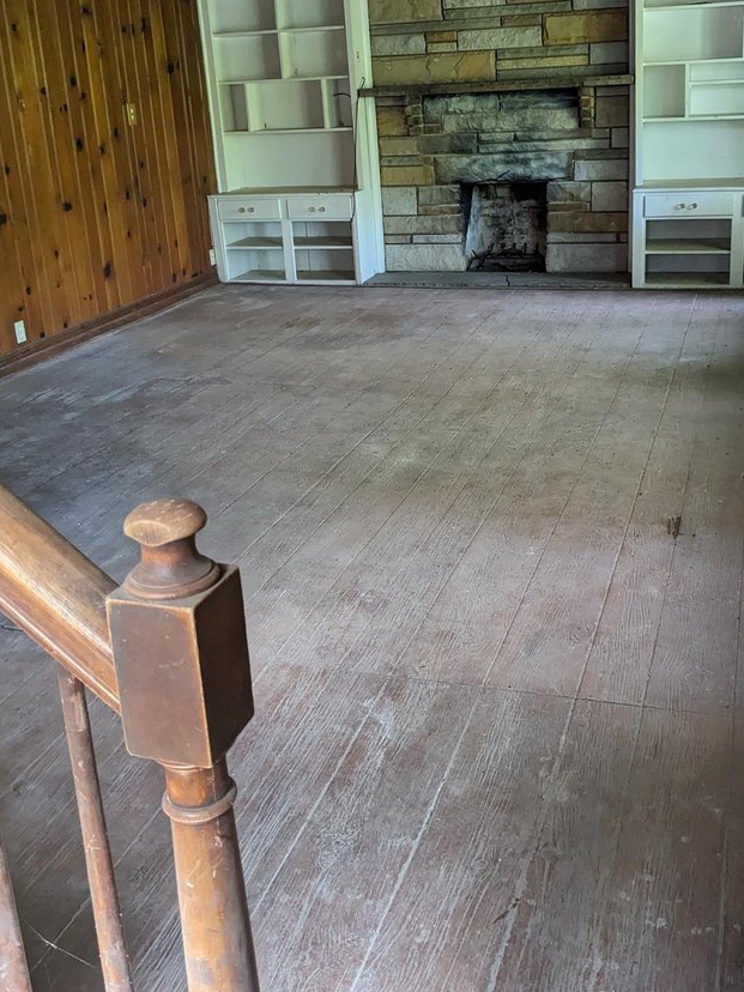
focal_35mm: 37
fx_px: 1060
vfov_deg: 50.0
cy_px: 430
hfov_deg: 38.5
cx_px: 449
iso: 1006
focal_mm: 4.38
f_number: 1.73
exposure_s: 1/120
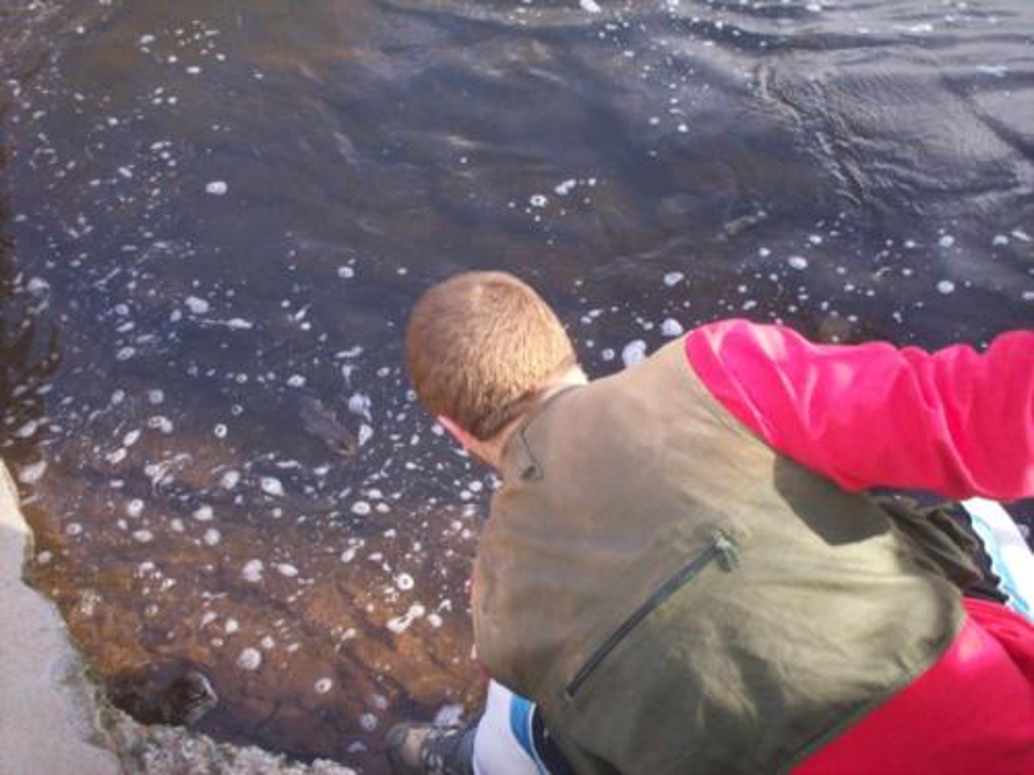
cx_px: 517
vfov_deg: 39.7
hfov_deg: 51.4
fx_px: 1075
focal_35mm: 36
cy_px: 388
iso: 140
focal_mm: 6
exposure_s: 1/60
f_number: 4.5
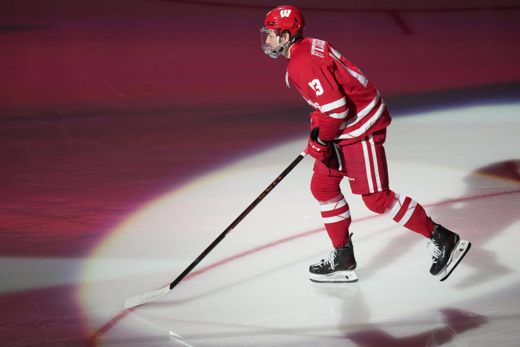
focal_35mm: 400
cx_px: 260
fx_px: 5778
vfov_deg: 3.4
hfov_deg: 5.2
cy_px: 174
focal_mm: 400
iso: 3200
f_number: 2.8
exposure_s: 1/1250
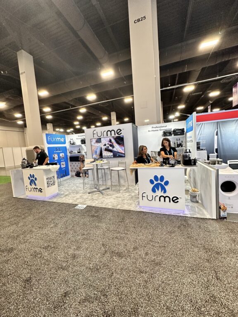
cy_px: 158
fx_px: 128
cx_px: 119
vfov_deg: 102.1
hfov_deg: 85.7
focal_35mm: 14
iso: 250
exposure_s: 1/120
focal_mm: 2.22
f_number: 2.2
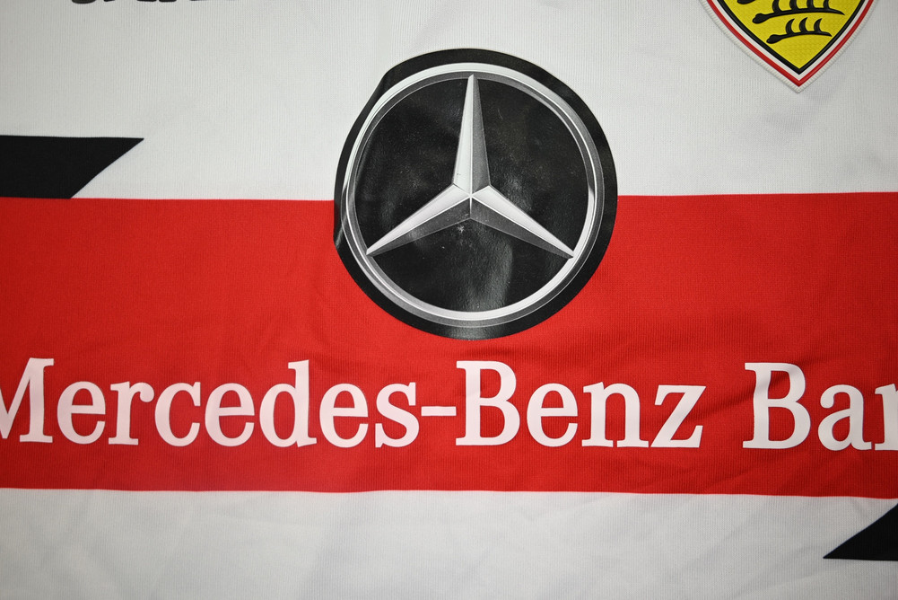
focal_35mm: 32
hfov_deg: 57.9
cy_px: 300
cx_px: 449
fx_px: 811
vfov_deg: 40.6
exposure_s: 1/125
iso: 200
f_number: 4.8
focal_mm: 32.5
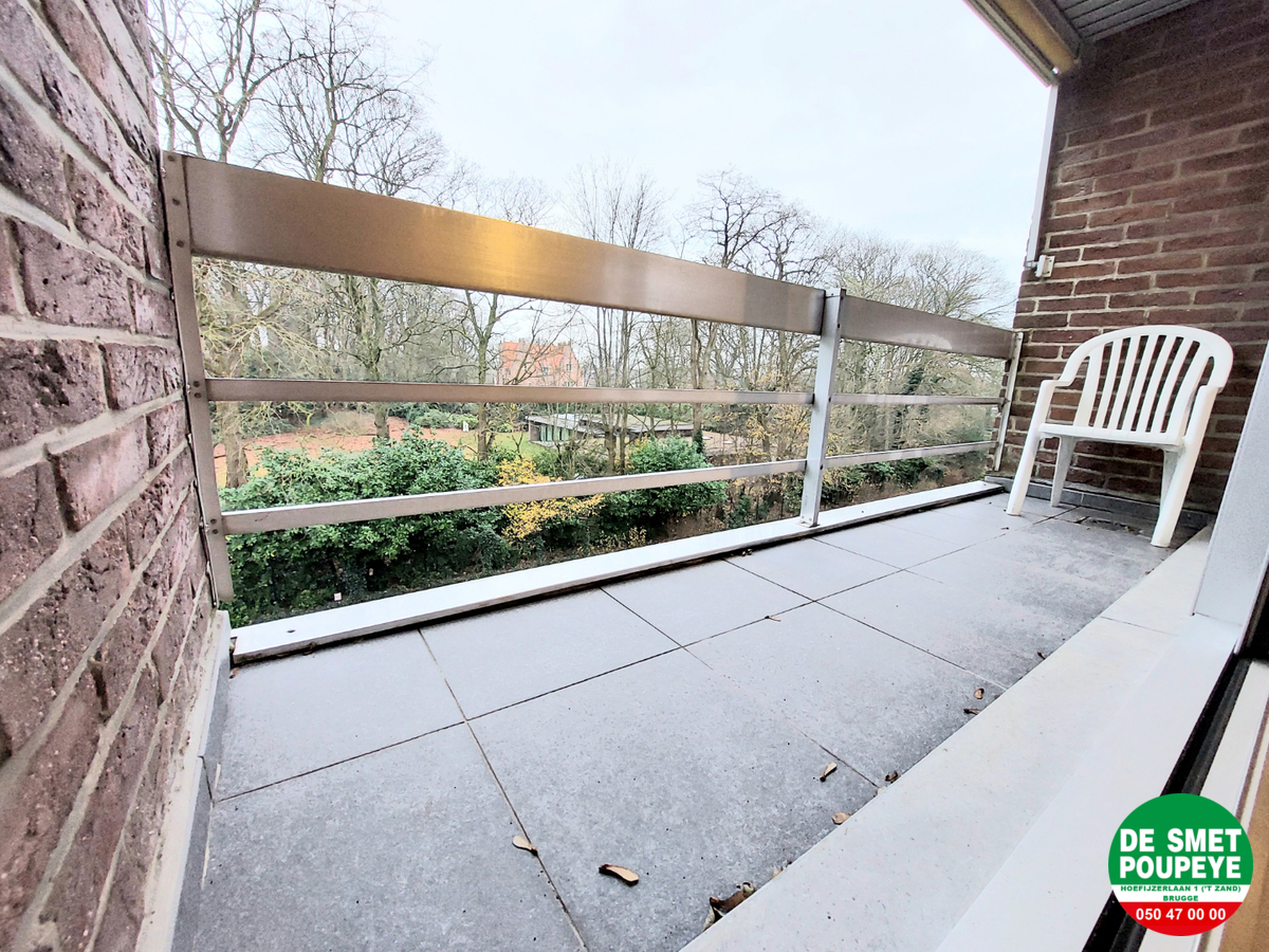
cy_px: 476
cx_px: 634
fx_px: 477
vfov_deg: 89.9
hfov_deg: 106.2
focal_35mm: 13
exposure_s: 1/50
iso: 100
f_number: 2.2
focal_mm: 1.74
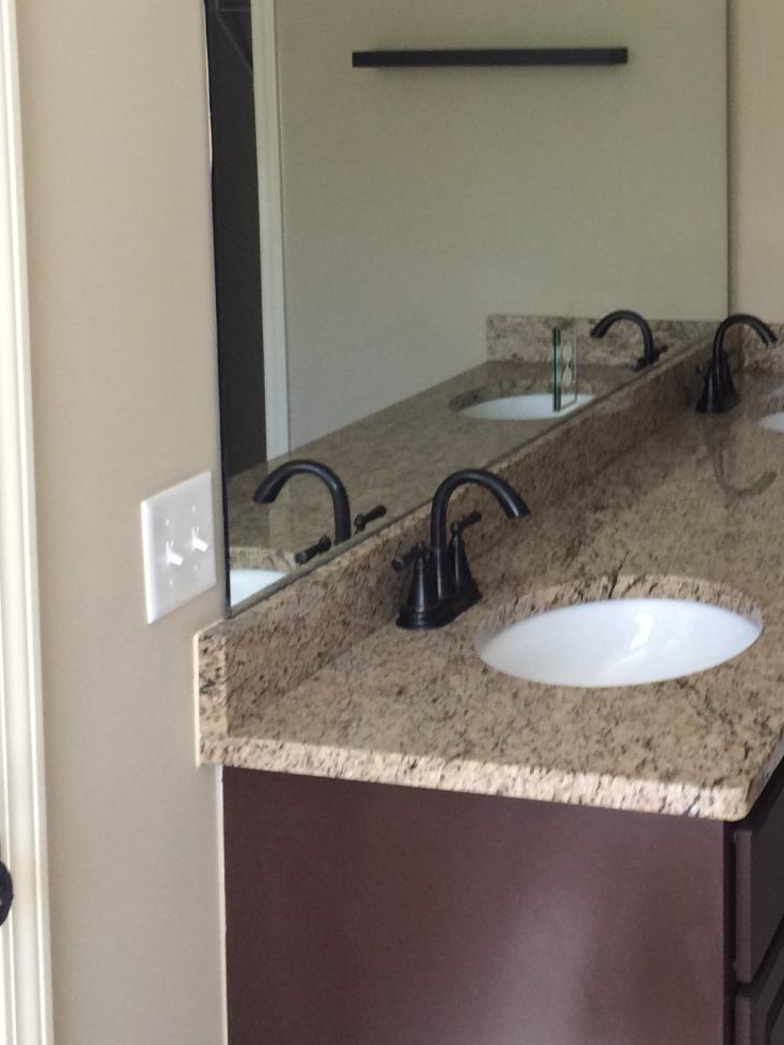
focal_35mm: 59
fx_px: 1782
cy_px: 266
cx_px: 716
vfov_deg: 32.1
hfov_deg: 24.1
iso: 80
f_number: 2.2
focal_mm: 4.15
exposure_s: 1/30
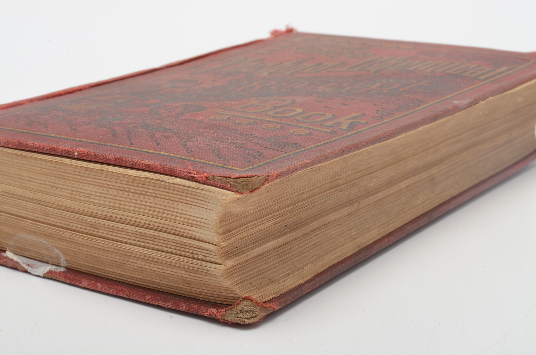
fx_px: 1070
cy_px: 178
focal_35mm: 72
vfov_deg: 18.8
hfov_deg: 28.1
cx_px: 268
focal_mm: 48
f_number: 22
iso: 100
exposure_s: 1/160
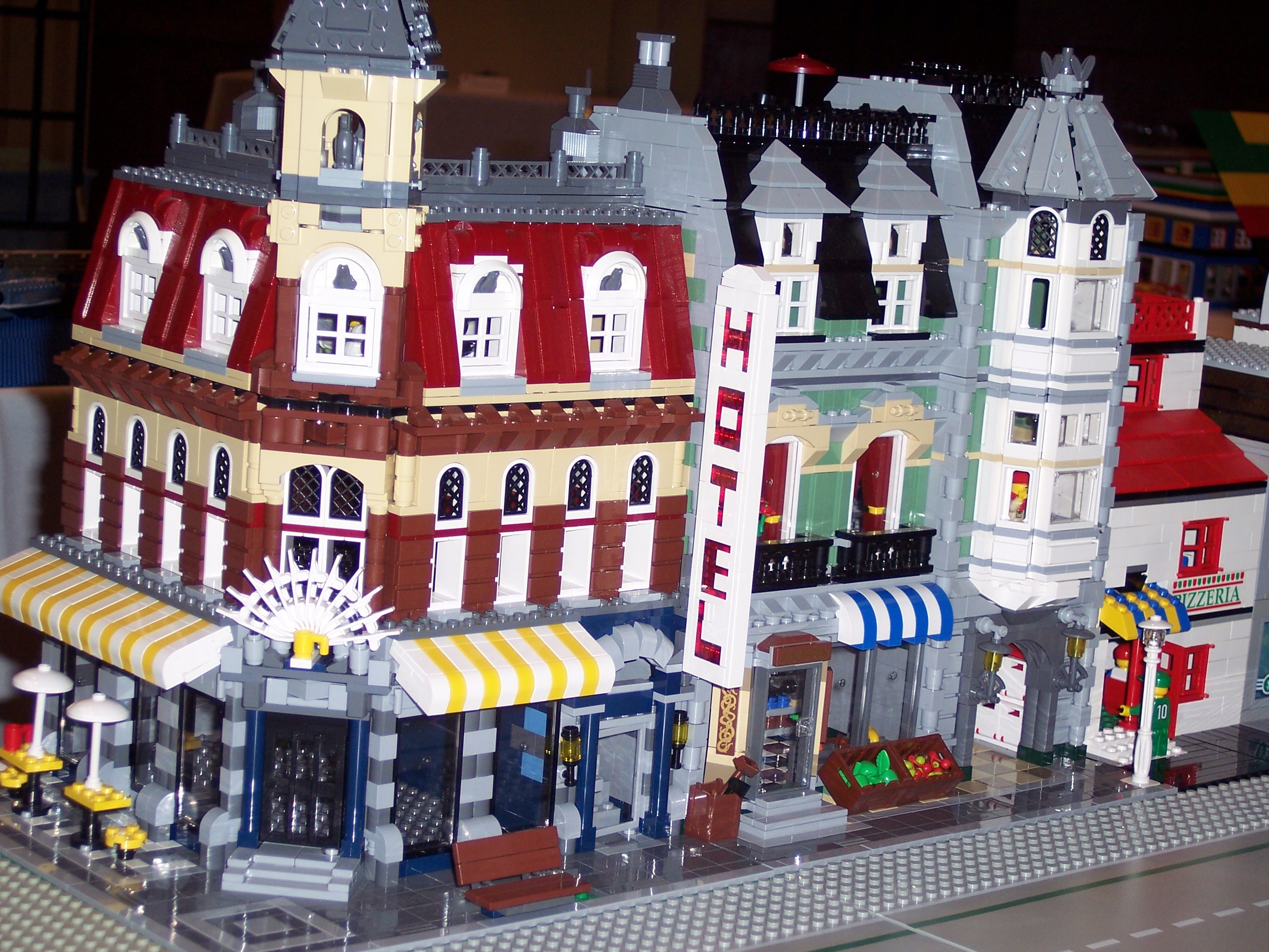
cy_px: 476
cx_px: 634
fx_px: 2859
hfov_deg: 25.0
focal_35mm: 78
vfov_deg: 18.9
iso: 100
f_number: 4
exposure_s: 1/90
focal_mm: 16
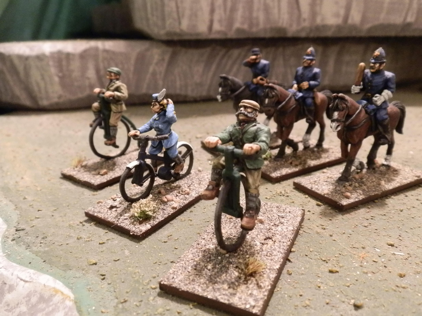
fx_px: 341
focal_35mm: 28
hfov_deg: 63.4
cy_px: 158
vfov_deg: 49.7
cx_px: 211
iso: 400
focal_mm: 5
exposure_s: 1/30
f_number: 3.1
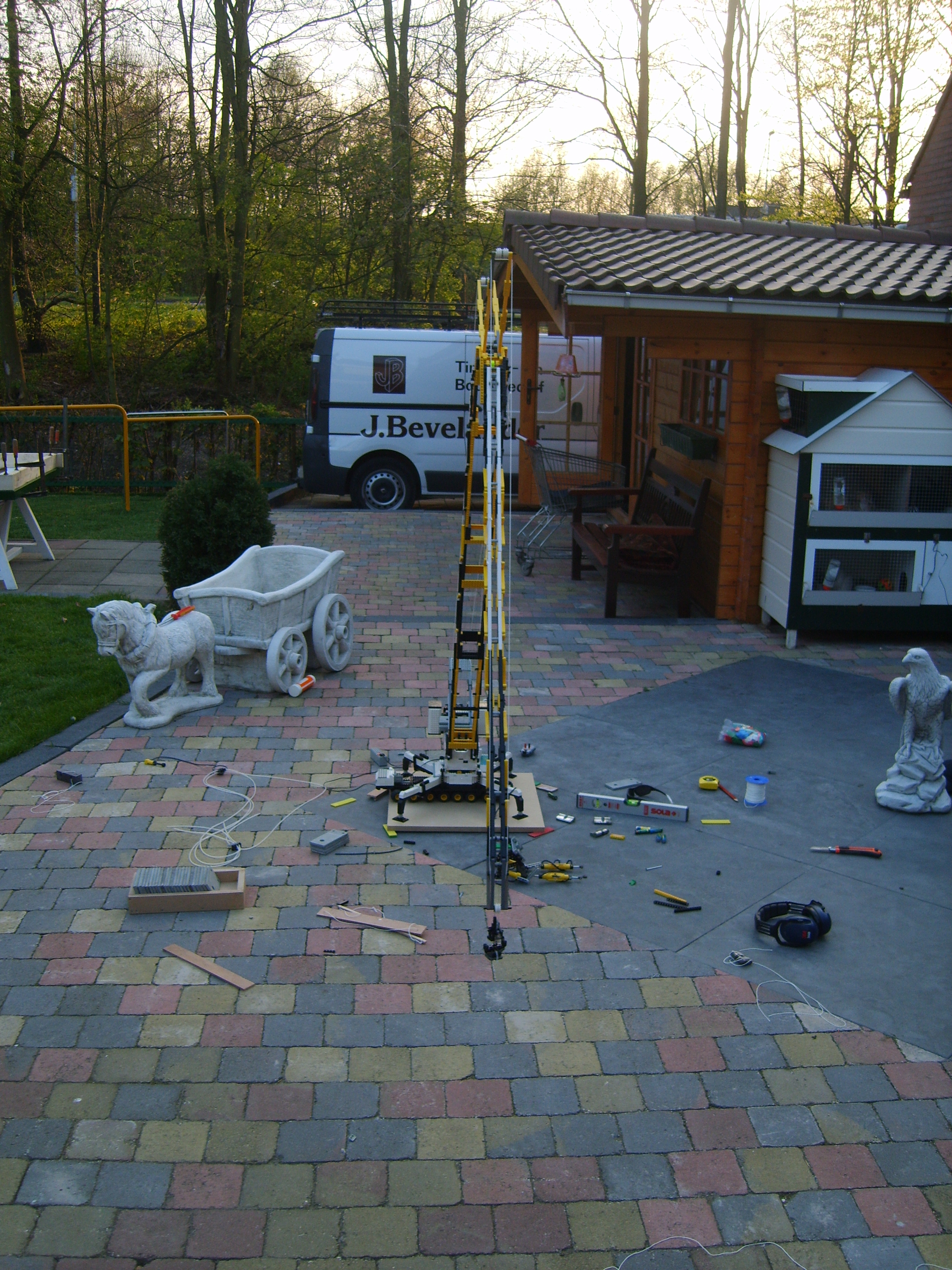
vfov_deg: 52.6
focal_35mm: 35
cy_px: 635
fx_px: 1283
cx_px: 476
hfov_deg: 40.7
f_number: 2.8
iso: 50
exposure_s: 1/125
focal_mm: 7.4
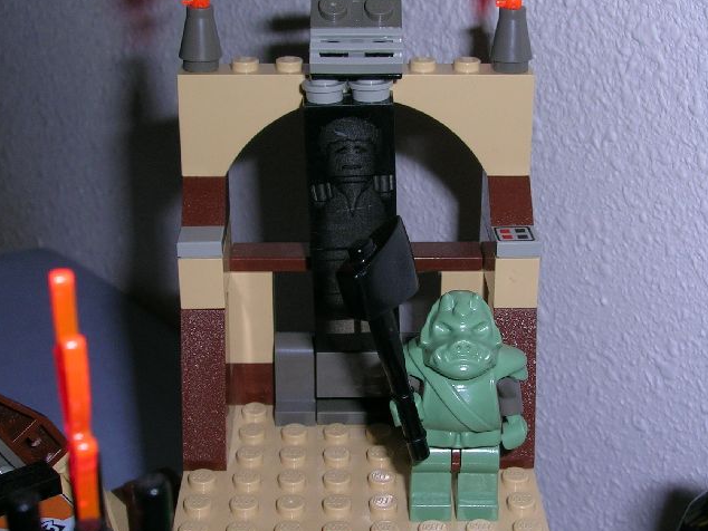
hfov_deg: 29.8
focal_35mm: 65
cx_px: 376
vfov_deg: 22.6
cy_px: 282
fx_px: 1330
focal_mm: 8
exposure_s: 1/60.1
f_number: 5.5
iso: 50
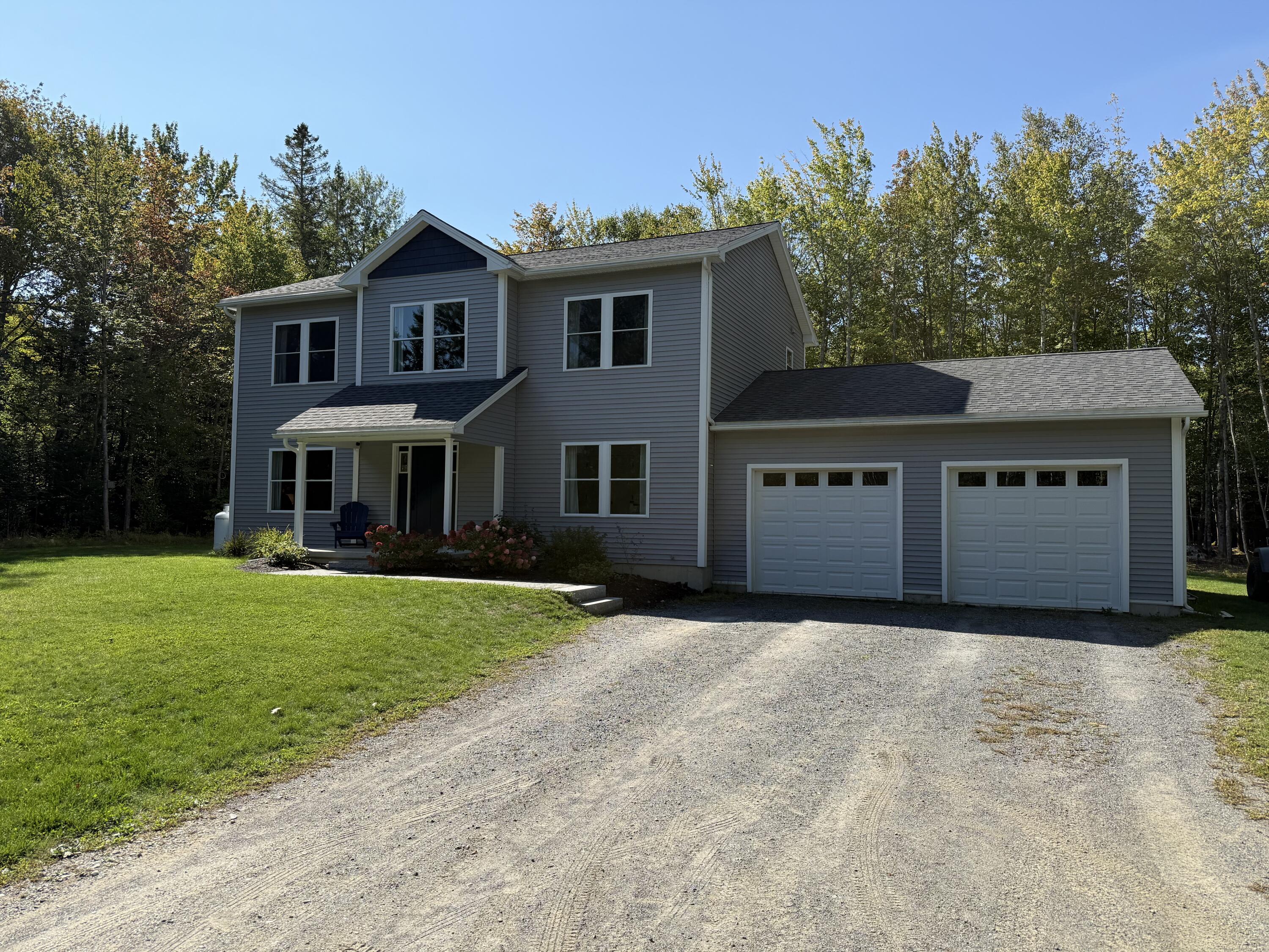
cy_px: 476
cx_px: 634
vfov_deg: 56.8
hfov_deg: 71.6
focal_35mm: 24
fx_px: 880
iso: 100
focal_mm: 6.76
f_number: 1.78
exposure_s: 1/3953
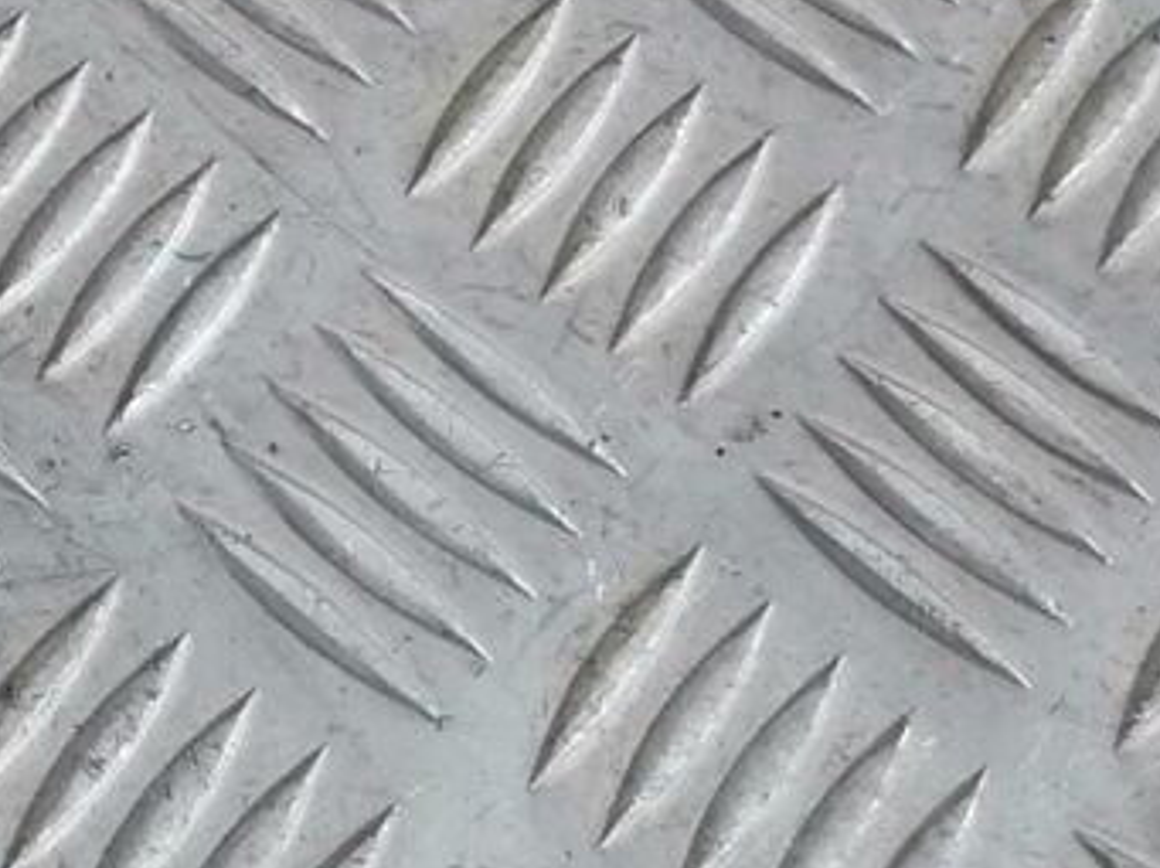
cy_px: -657
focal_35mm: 111
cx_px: -796
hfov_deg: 15.7
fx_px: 3716
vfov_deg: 12.3
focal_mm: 4.75
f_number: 1.8
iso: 125
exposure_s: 1/50
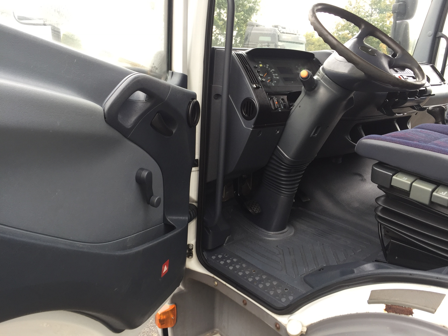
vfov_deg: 48.2
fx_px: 375
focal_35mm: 29
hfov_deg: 61.7
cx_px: 224
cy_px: 168
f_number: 2.2
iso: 32
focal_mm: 4.15
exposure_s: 1/50
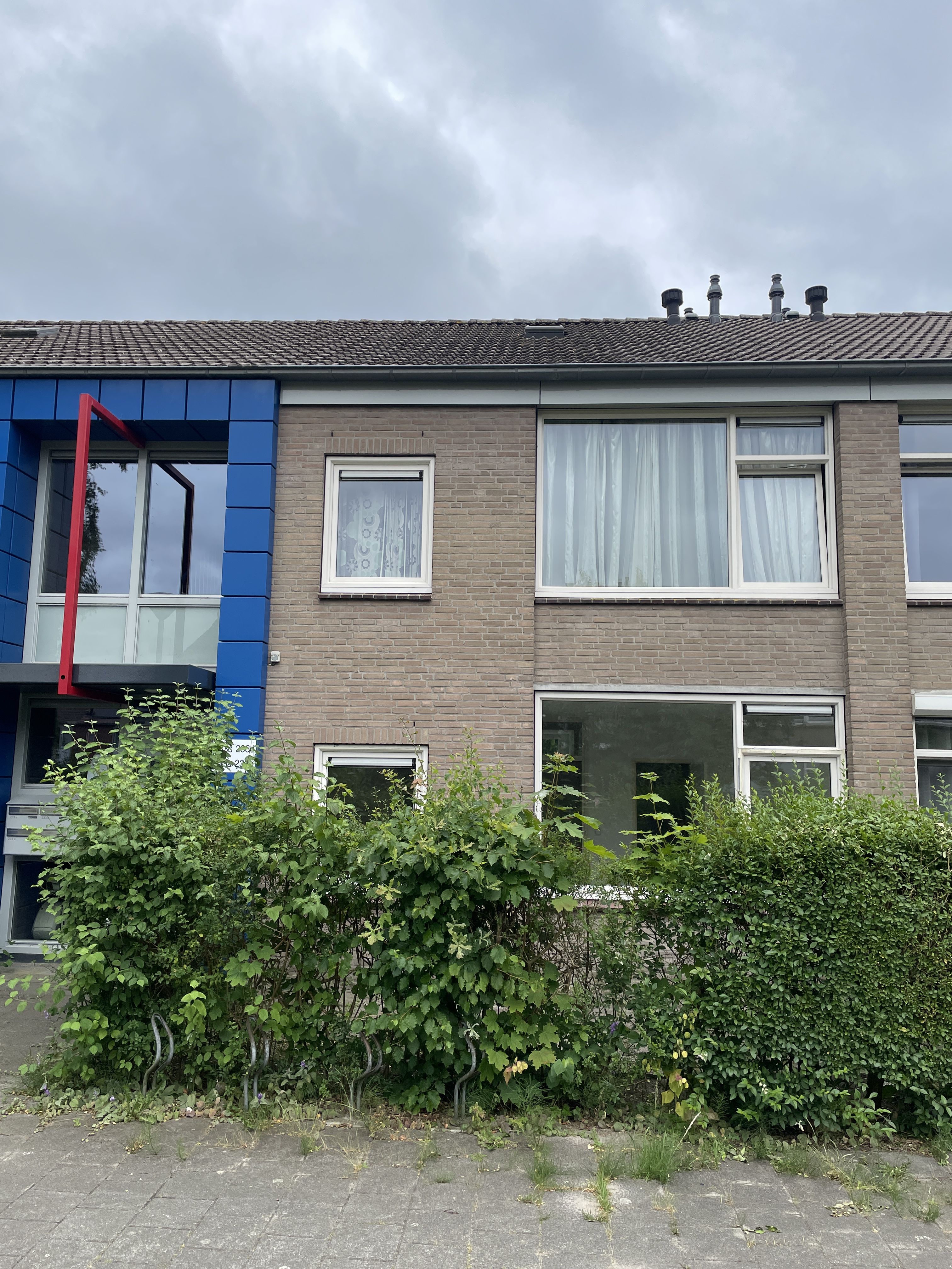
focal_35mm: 26
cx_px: 476
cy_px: 634
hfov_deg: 53.1
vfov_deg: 67.3
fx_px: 953
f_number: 1.6
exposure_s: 1/1689
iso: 32
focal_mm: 4.2
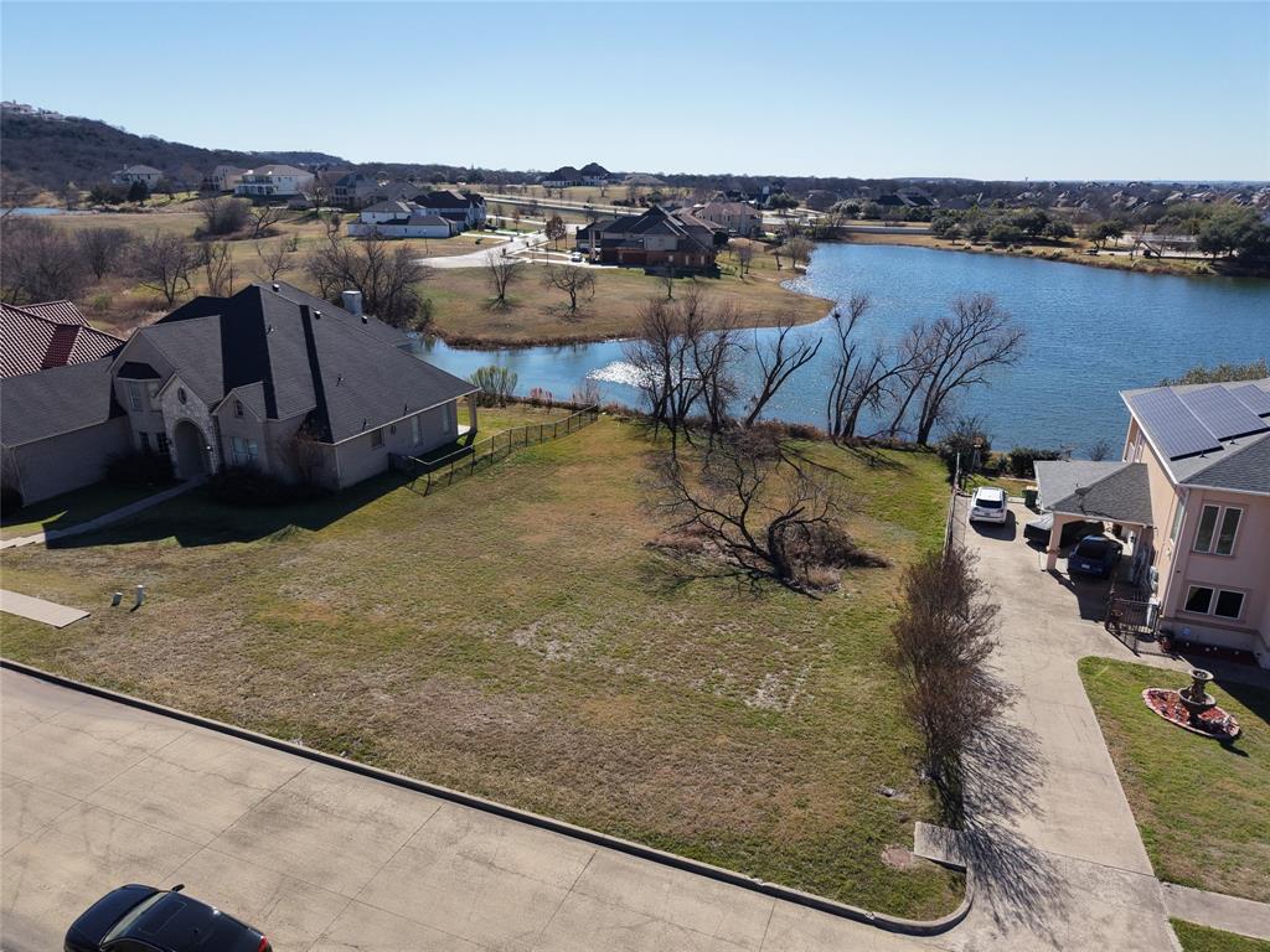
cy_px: 476
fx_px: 881
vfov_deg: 56.8
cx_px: 635
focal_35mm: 24
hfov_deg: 71.6
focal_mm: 8.67
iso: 270
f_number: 1.8
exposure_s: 1/5000
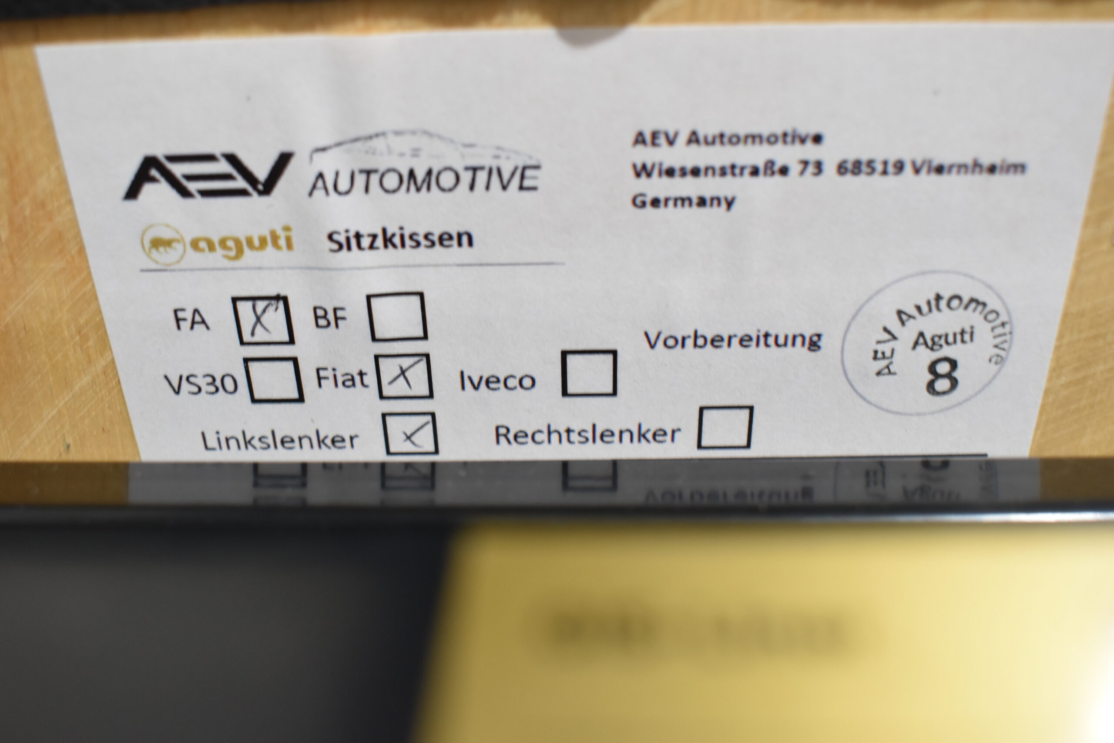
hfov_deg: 51.3
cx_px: 557
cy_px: 372
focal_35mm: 38
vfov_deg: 35.5
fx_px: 1160
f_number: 5.6
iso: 640
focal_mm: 25
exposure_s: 1/60
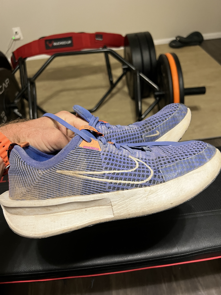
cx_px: 110
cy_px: 148
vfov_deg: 67.3
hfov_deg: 53.1
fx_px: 221
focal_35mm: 26
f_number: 1.5
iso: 400
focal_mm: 5.7
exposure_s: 1/60
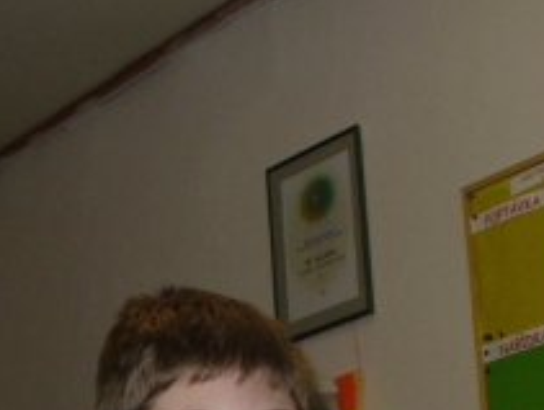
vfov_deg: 13.6
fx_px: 1653
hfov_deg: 18.7
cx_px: 232
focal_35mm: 105
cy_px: 529
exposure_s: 1/60
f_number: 2.8
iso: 100
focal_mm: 6.1
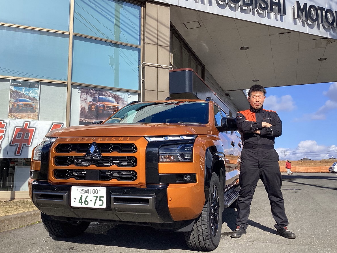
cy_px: 125
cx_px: 163
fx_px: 331
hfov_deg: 53.9
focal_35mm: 34
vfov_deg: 41.8
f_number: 2.4
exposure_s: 1/1538
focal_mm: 3.3
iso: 25
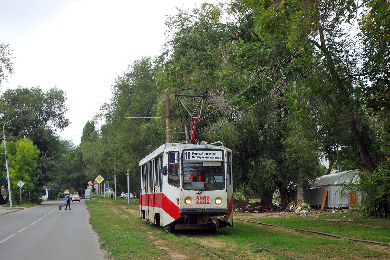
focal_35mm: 63
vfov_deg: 21.6
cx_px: 195
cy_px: 130
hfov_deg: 31.9
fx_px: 682
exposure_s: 1/500
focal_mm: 23.27
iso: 400
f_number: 3.5
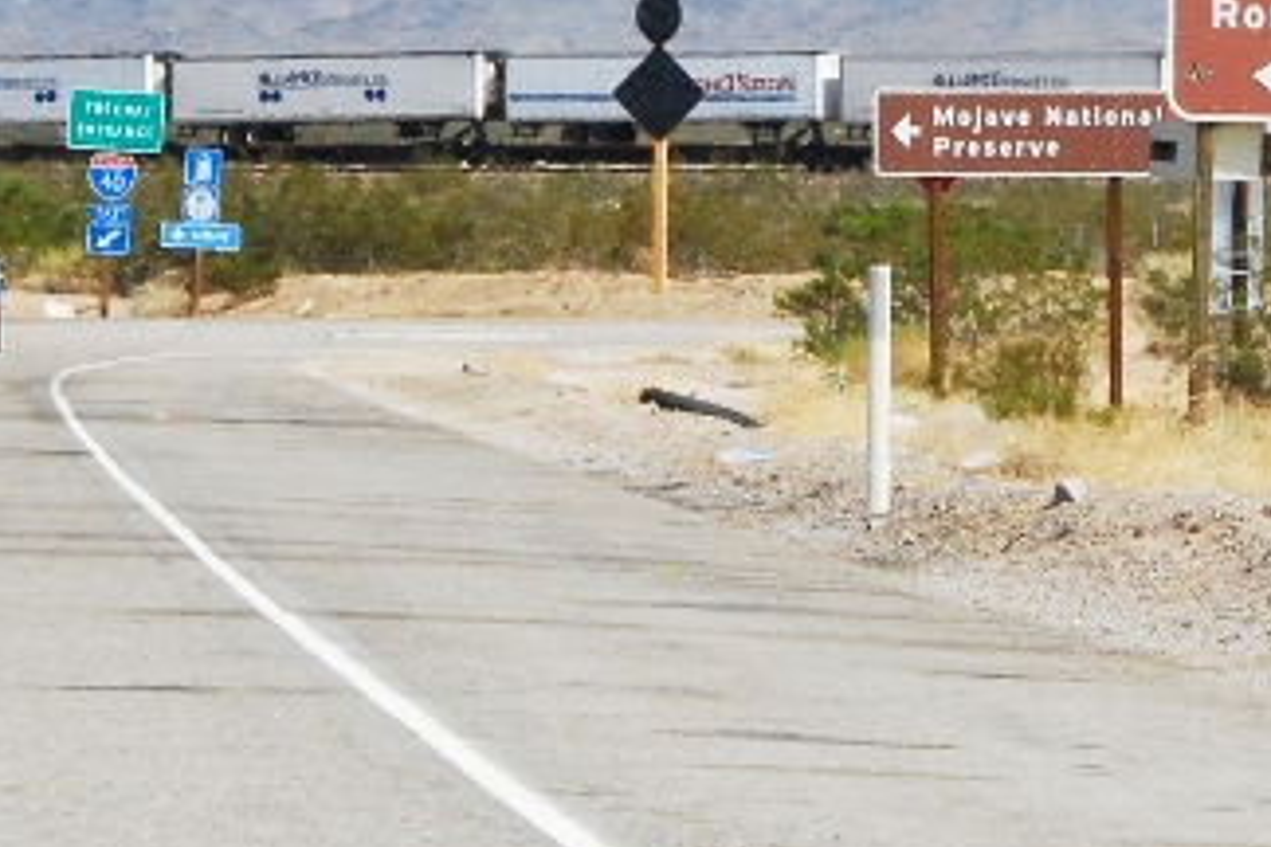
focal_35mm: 380
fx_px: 13415
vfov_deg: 3.6
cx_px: 1216
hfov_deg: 5.4
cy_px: 84
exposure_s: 1/500
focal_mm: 80
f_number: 16
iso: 800
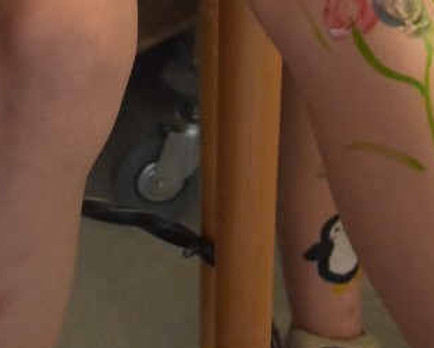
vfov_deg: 8.8
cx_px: 380
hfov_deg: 11.8
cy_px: -418
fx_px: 2082
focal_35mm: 162
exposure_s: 1/60
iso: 2500
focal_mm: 24
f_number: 4
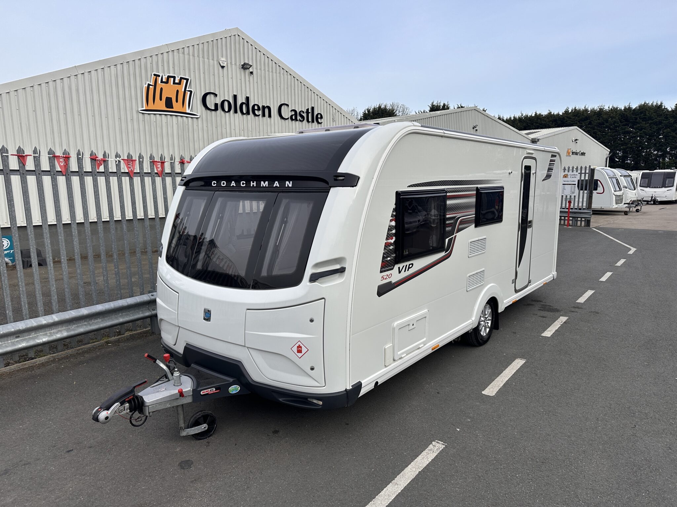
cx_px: 338
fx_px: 469
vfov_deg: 56.8
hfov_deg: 71.6
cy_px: 254
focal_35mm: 24
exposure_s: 1/2353
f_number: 1.78
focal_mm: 6.86
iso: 80
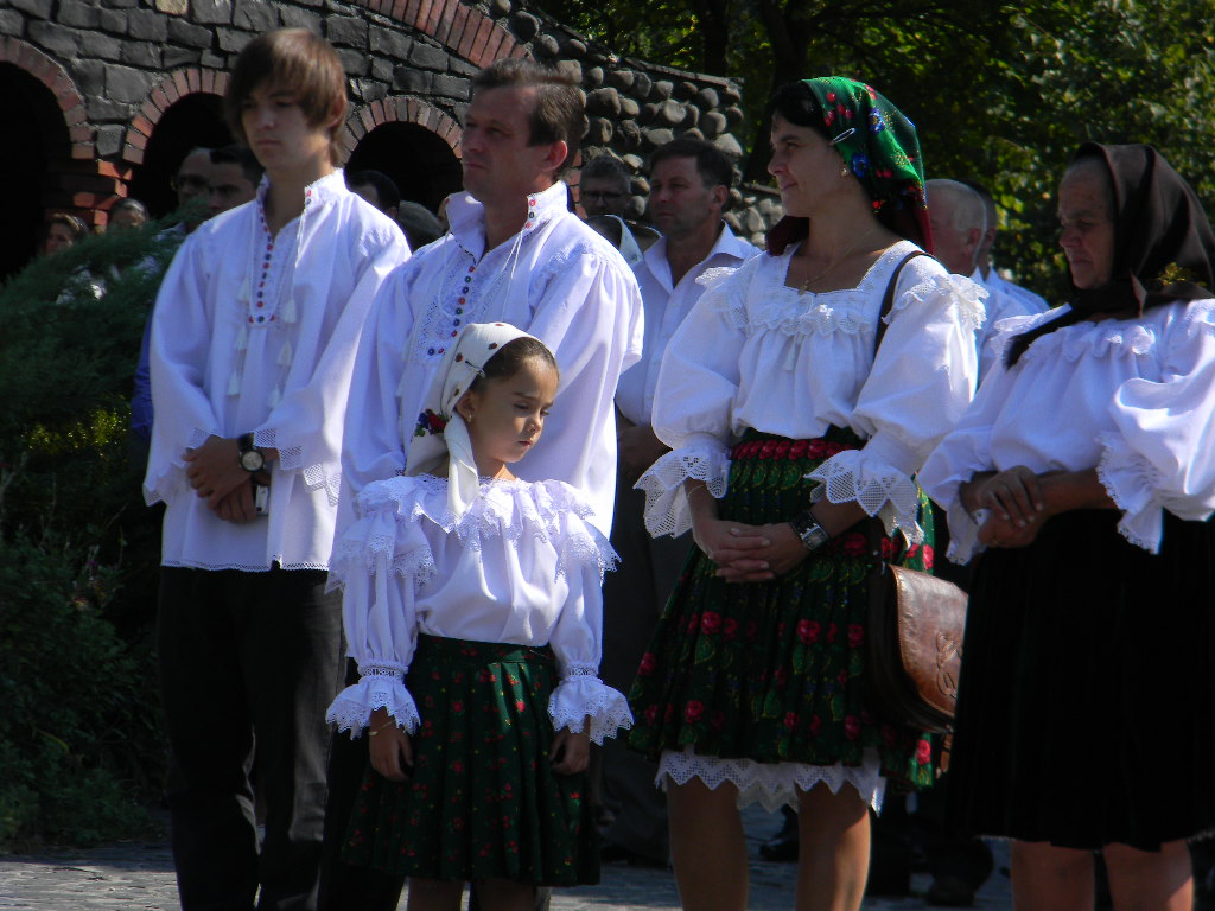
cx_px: 608
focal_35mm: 226
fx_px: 7932
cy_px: 456
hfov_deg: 8.8
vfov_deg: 6.6
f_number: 5.4
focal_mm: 41
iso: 80
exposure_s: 1/432
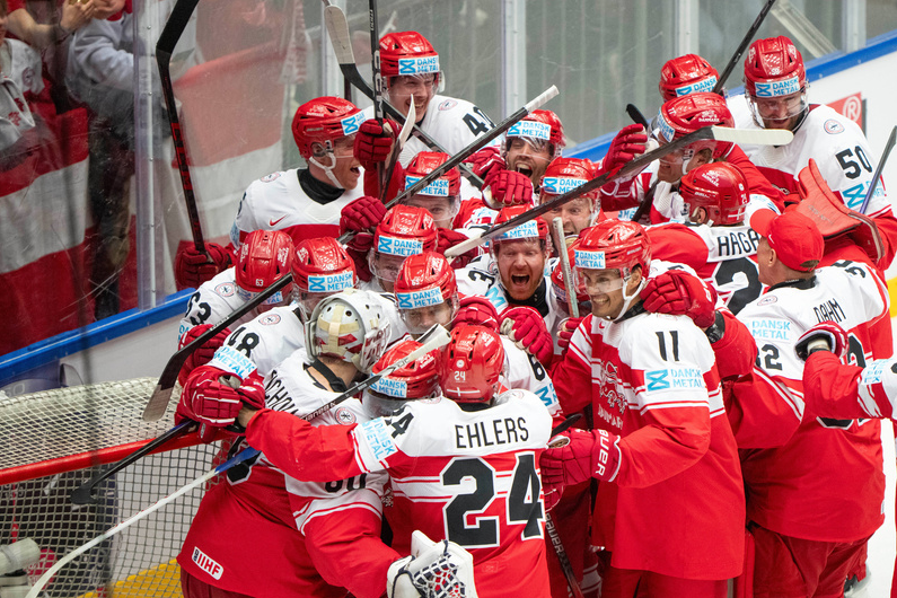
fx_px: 12831
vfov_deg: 2.7
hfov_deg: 4.0
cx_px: 575
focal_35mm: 515
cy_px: 303
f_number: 2.8
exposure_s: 1/1250
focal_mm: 400
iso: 3200
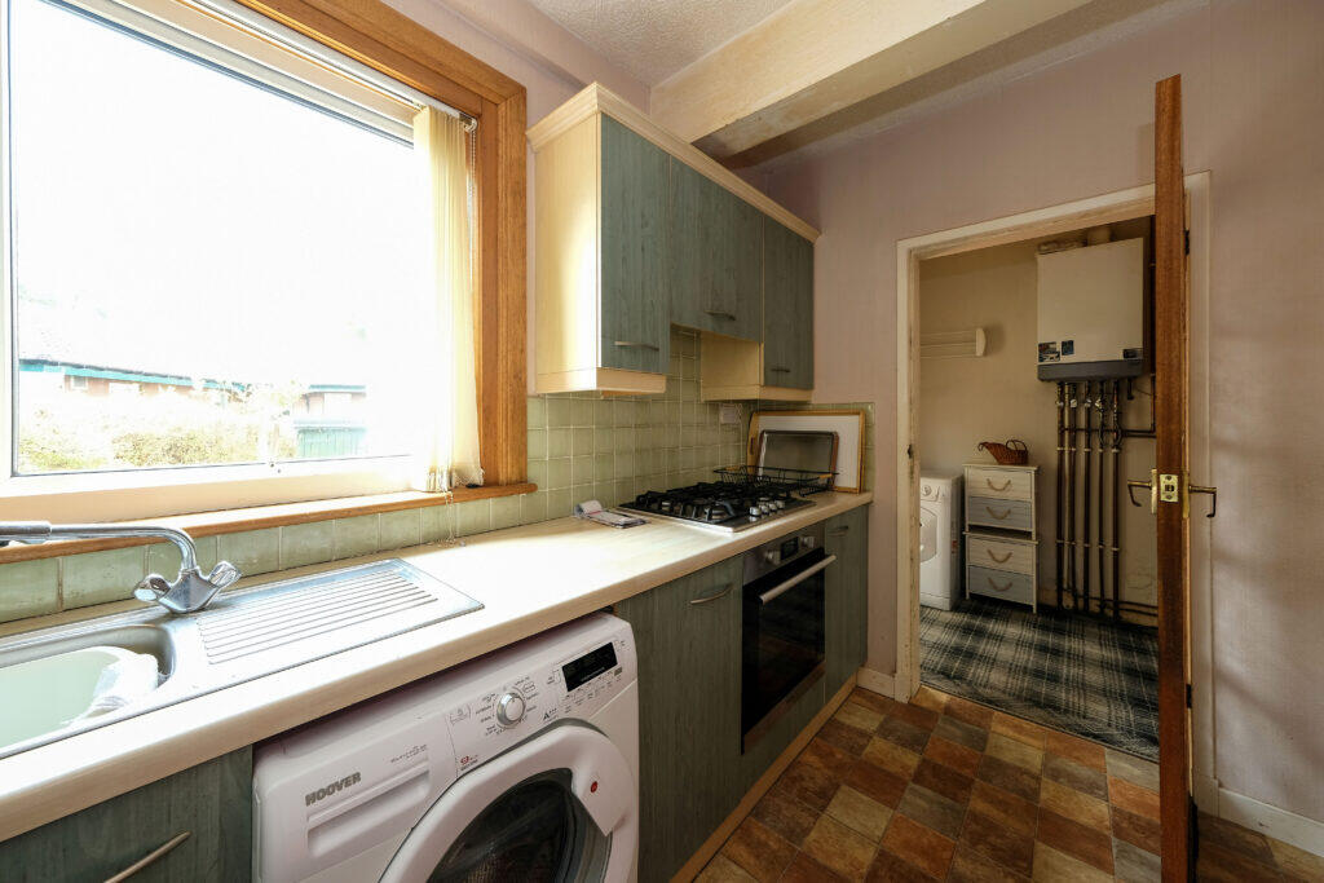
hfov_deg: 112.6
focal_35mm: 12
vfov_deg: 90.0
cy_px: 442
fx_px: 441
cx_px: 662
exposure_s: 1/8
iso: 200
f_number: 5.6
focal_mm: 8
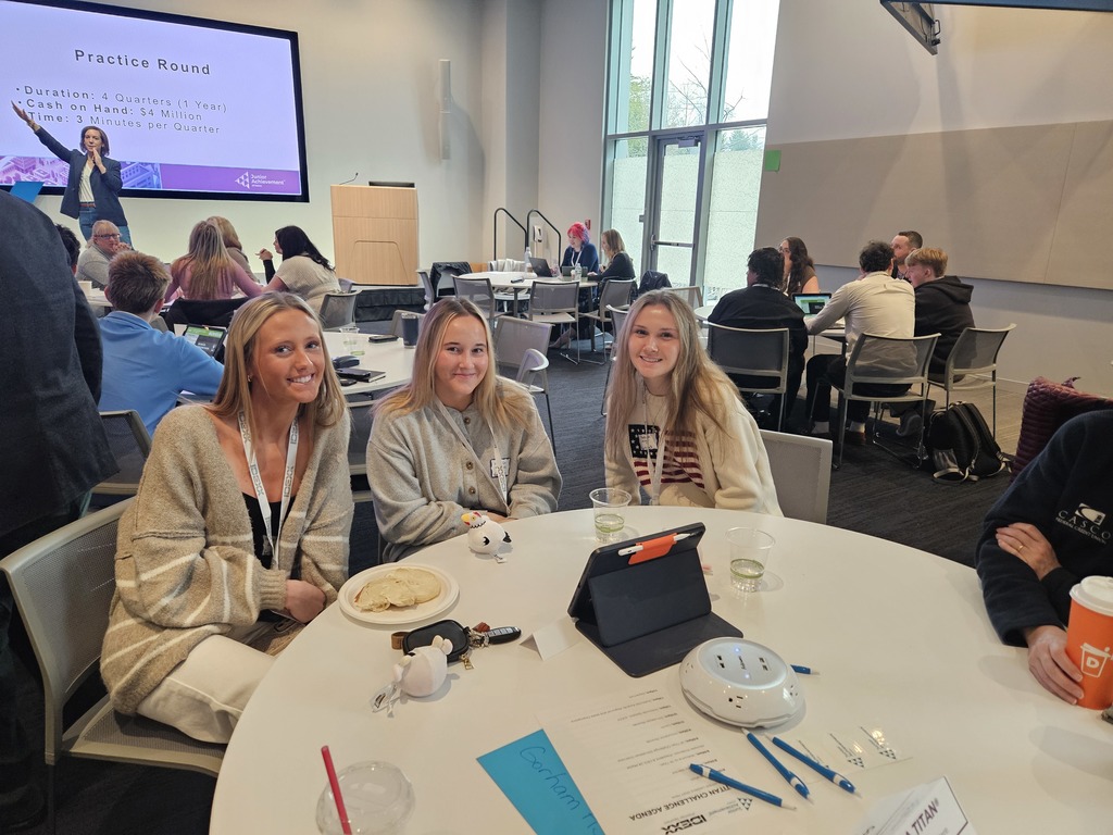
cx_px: 556
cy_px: 418
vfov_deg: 58.9
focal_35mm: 23
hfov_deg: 73.9
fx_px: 740
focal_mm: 5.4
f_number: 1.8
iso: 500
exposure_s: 1/120
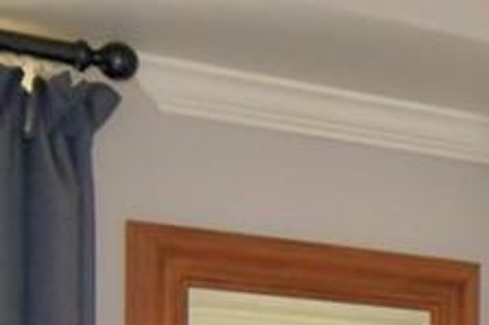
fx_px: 1452
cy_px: 528
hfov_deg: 17.7
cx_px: 664
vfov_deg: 12.0
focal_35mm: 107
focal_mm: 10
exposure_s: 1/40
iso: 200
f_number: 4.5
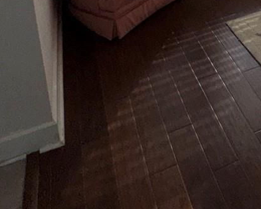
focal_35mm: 52
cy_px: -103
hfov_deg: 32.0
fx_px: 402
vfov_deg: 23.4
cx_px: 285
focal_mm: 2.22
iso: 32
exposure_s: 1/578
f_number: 2.2
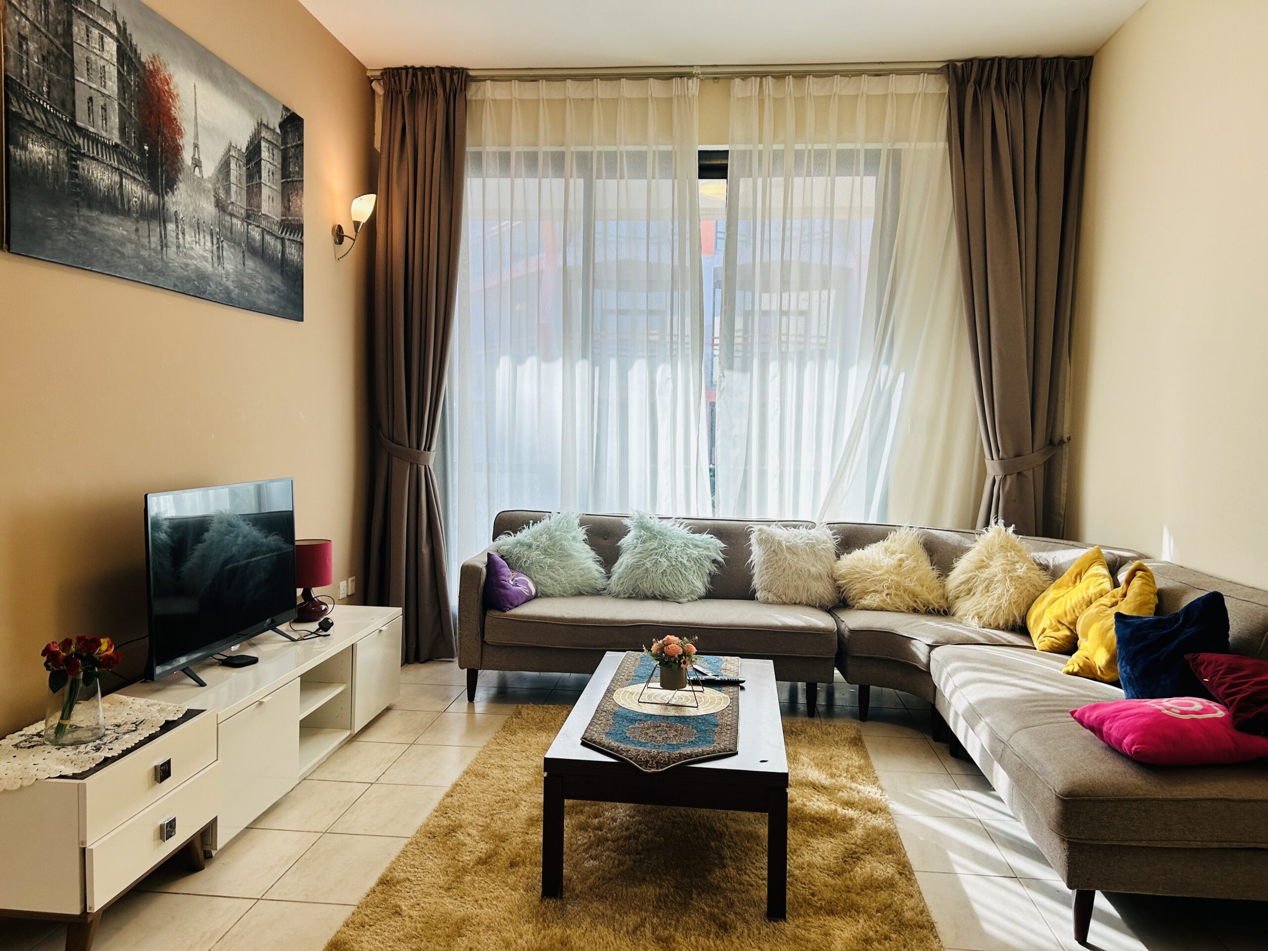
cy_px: 476
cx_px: 634
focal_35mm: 26
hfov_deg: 67.3
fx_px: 952
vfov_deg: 53.1
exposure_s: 1/100
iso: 32
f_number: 1.5
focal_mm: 5.7
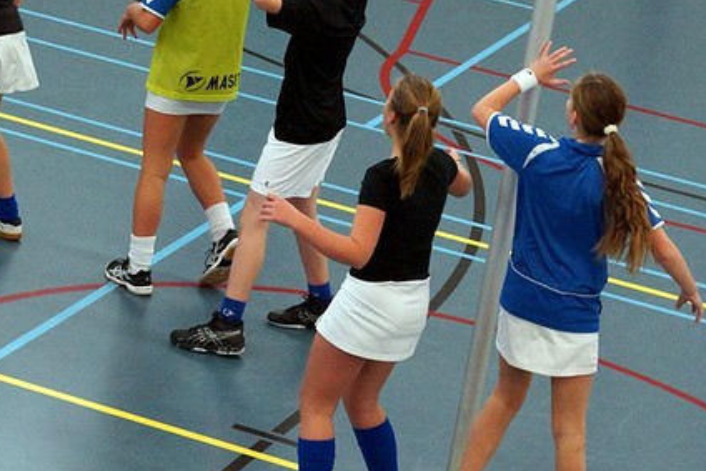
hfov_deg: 11.3
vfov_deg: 7.5
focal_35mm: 181
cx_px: 57
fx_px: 3551
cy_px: -75
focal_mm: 50
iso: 1250
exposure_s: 1/200
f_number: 4
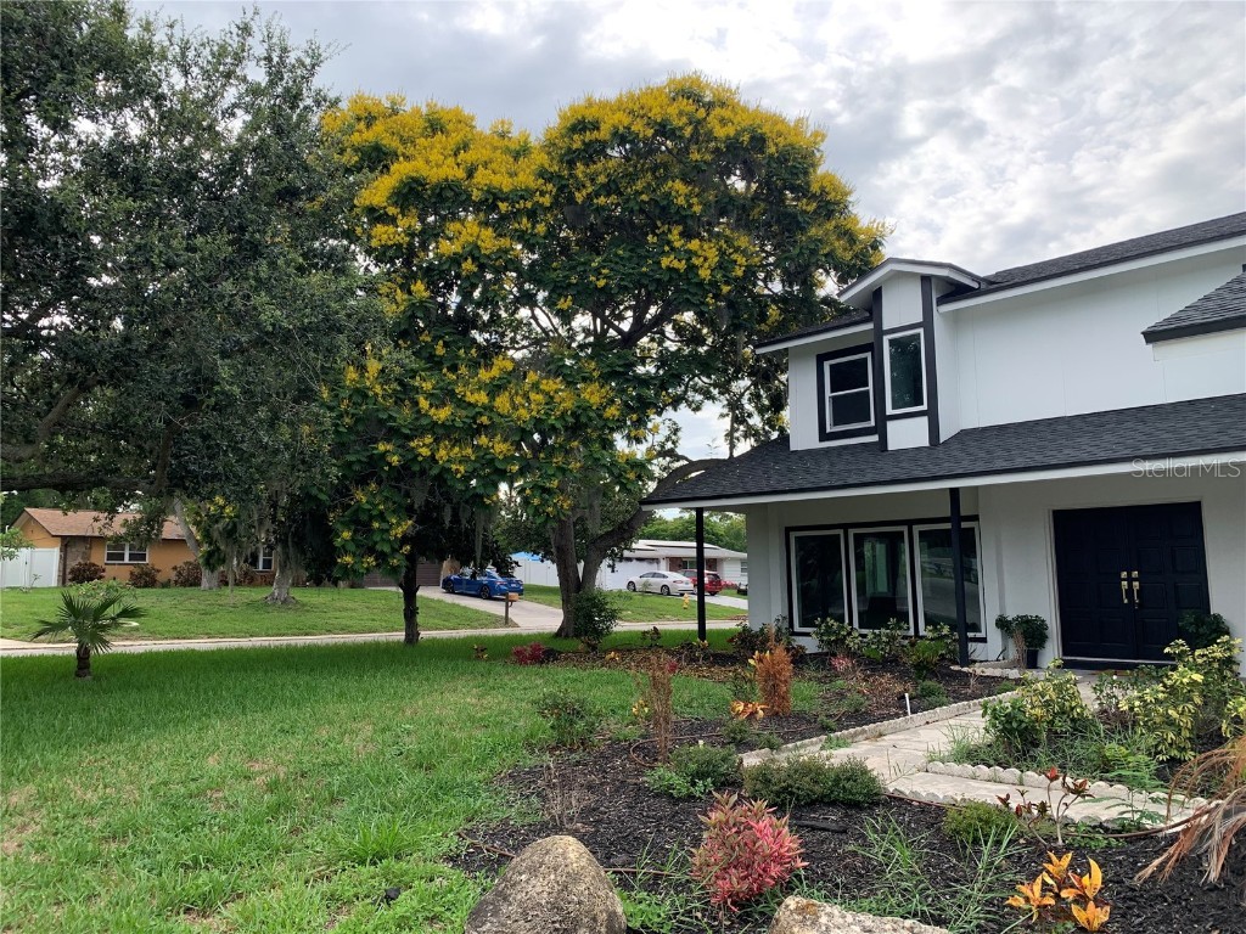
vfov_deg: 53.1
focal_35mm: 26
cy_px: 467
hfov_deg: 67.3
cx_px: 623
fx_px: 936
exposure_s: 1/564
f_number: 1.8
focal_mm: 4.25
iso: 25
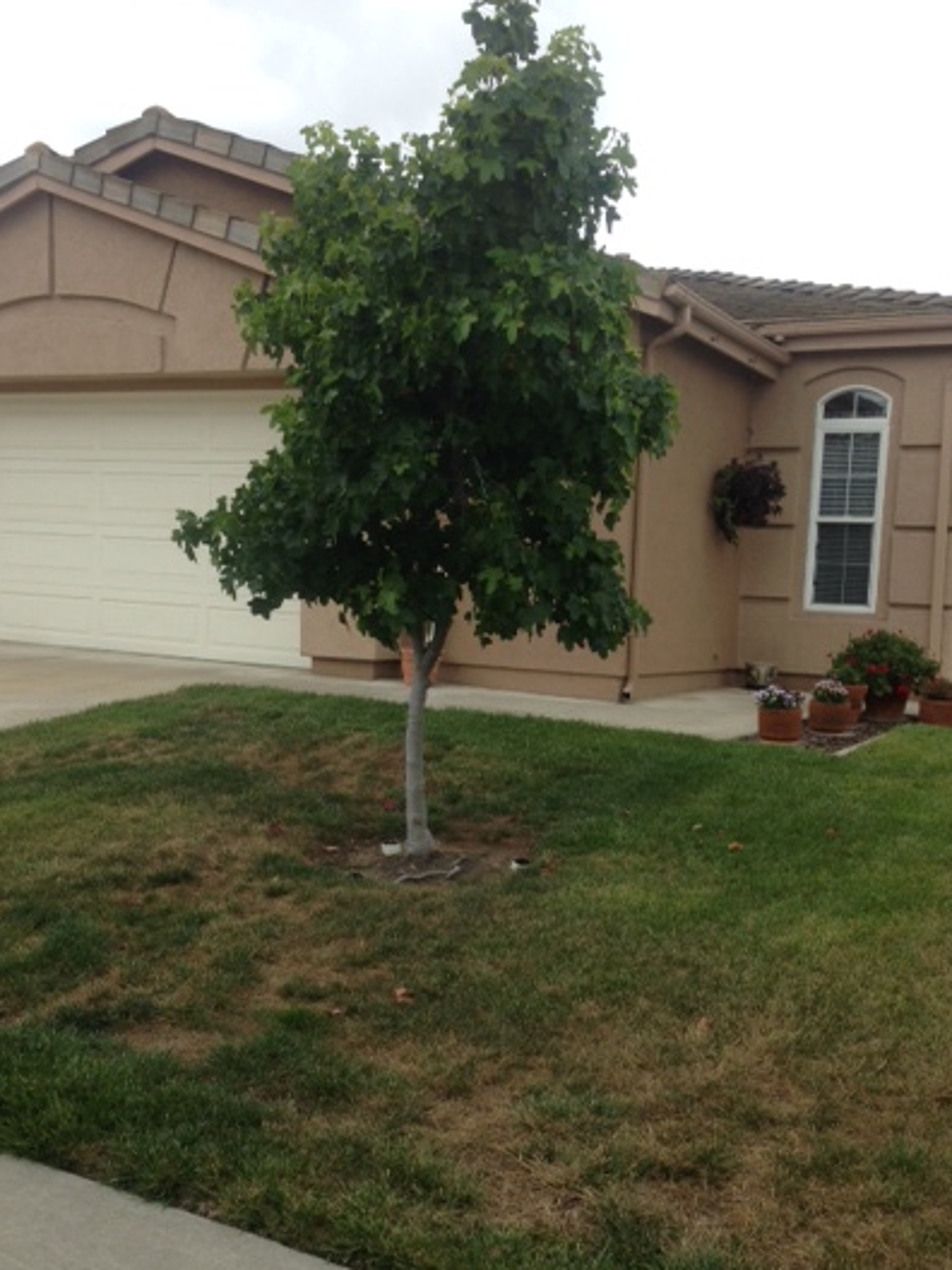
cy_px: 738
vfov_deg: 46.6
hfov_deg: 36.0
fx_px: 1467
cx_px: 476
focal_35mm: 40
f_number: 2.4
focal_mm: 4.12
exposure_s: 1/889
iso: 50
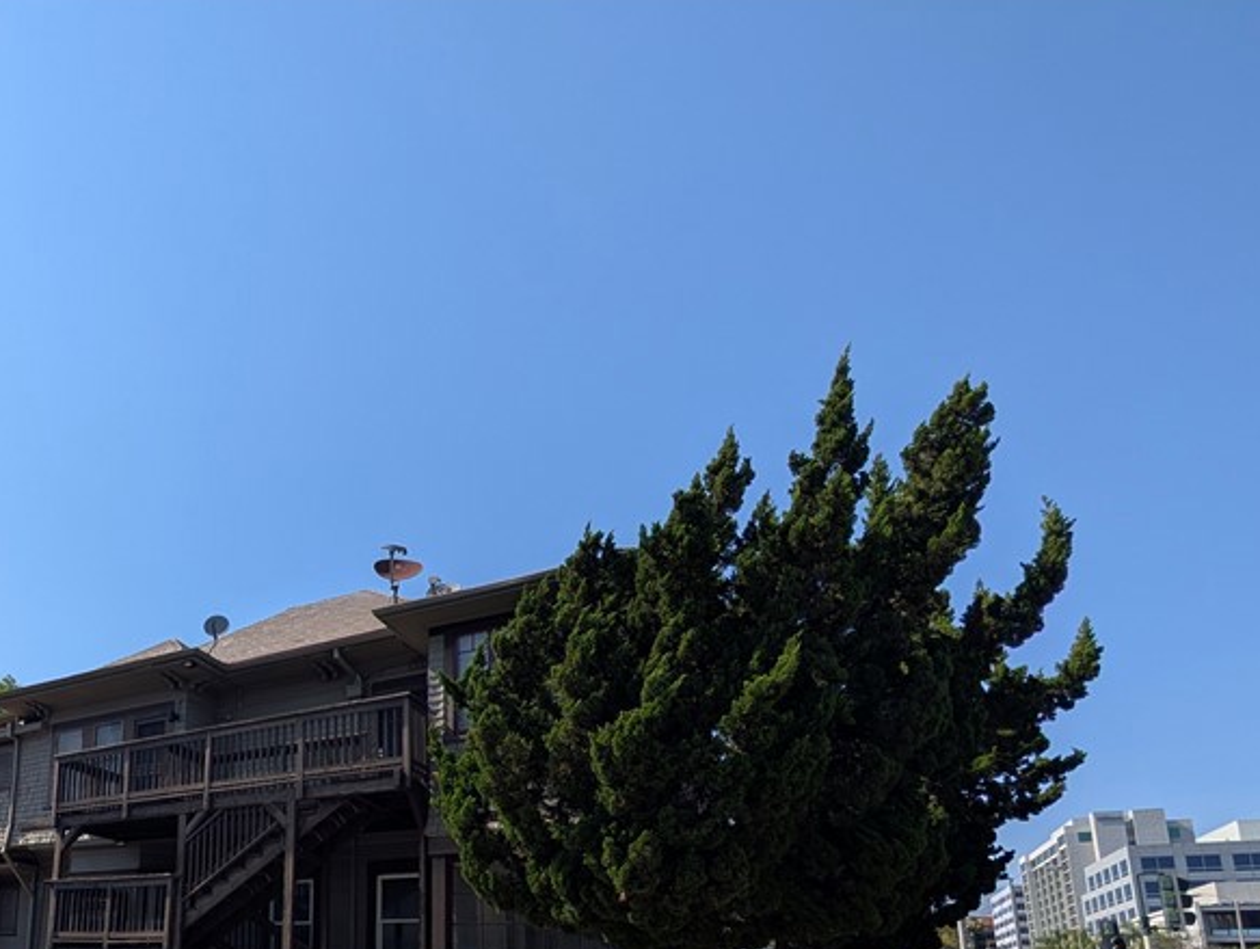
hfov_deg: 71.5
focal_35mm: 21
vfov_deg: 57.0
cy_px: 806
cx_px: 265
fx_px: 765
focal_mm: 2.02
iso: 46
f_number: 1.7
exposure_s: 1/2660
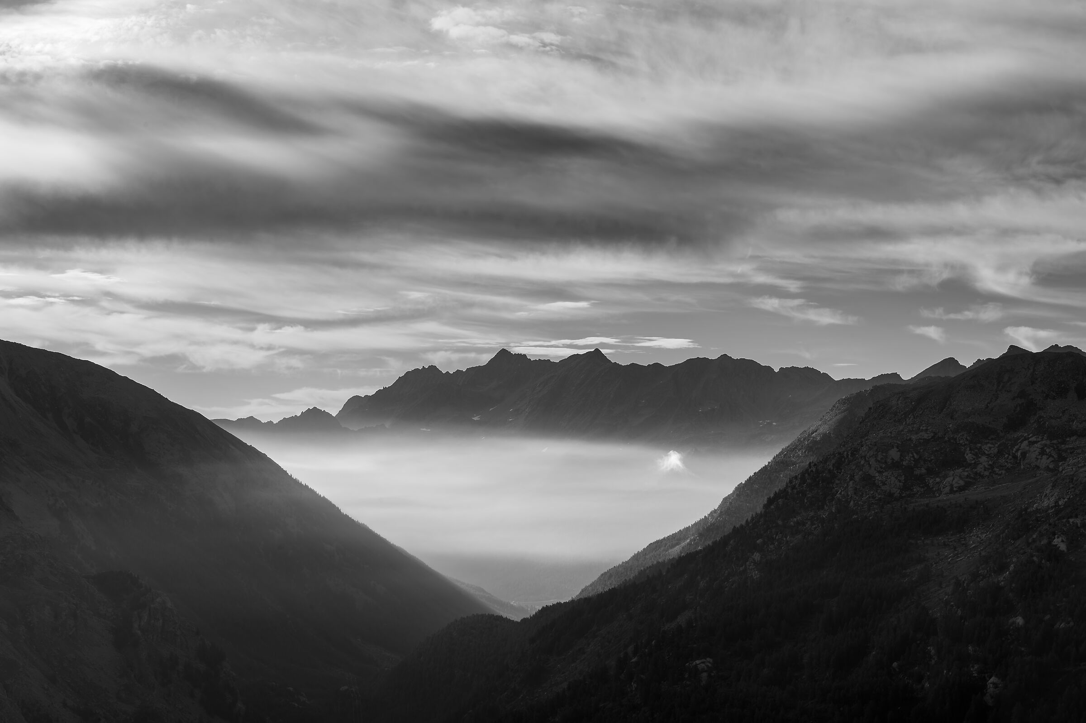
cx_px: 543
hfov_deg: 28.9
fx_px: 2110
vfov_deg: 19.4
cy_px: 362
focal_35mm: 70
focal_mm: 70
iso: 100
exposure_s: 1/125
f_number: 11
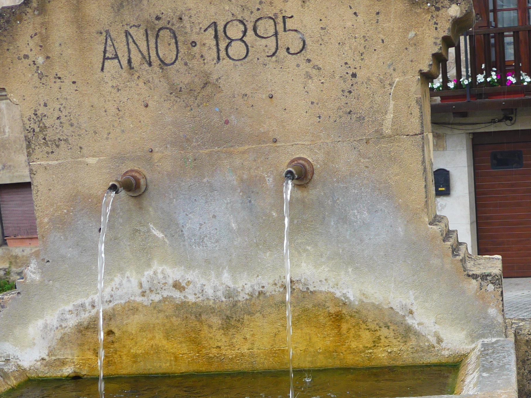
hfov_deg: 30.8
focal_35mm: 62
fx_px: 951
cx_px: 380
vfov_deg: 23.1
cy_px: 350
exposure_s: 1/160
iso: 80
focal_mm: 6
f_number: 2.8
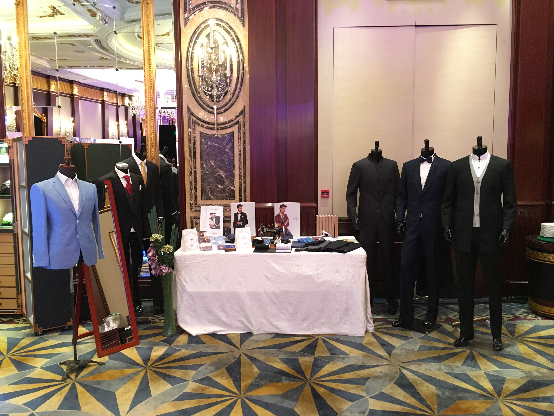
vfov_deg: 48.2
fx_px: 464
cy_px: 208
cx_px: 277
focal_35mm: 29
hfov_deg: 61.7
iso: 200
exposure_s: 1/20
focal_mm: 4.15
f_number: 2.2
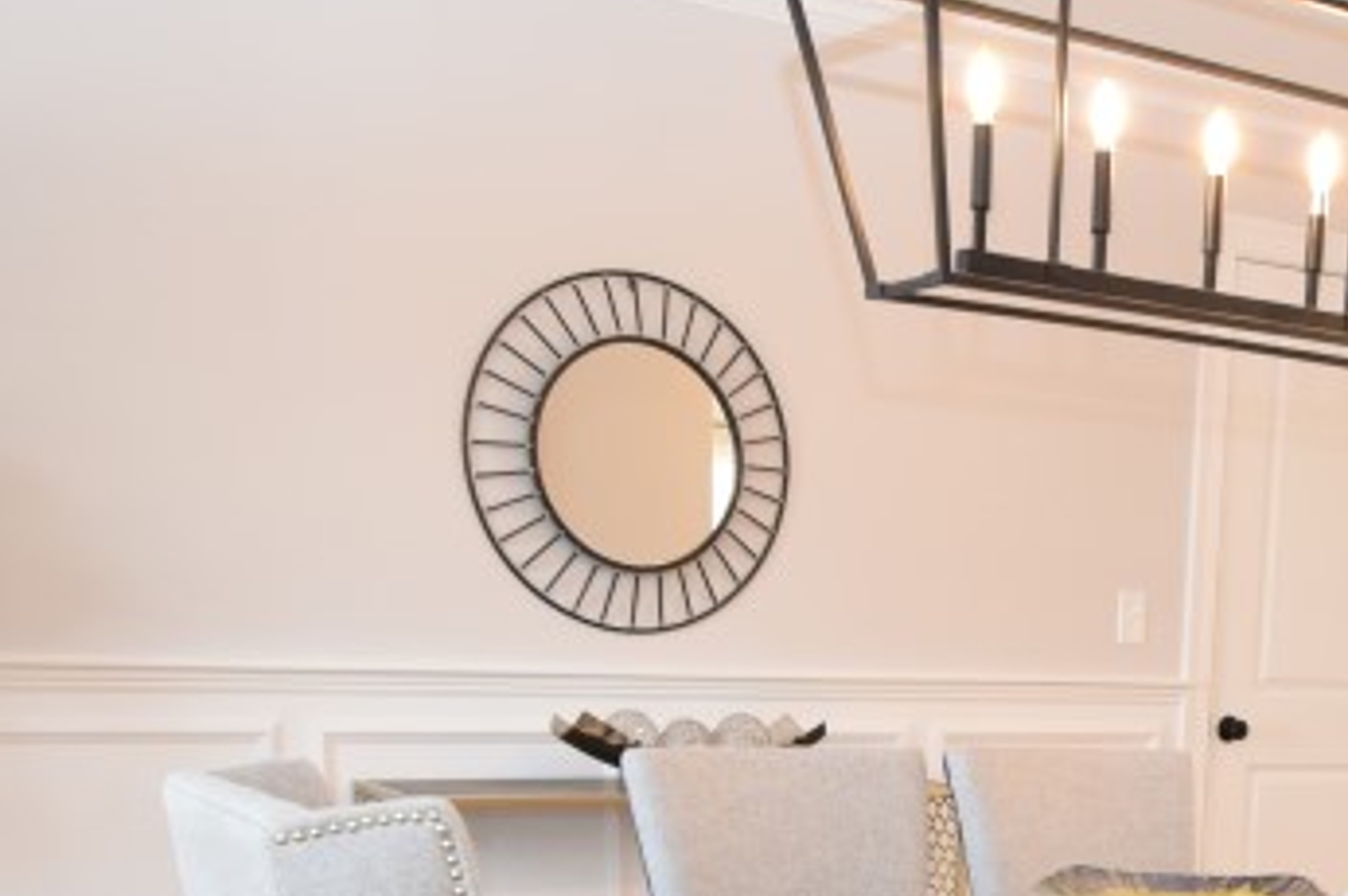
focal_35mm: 50
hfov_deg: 38.4
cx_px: 1040
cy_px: 1110
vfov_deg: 24.2
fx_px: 1870
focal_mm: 10
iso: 800
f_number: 5
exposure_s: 1/100
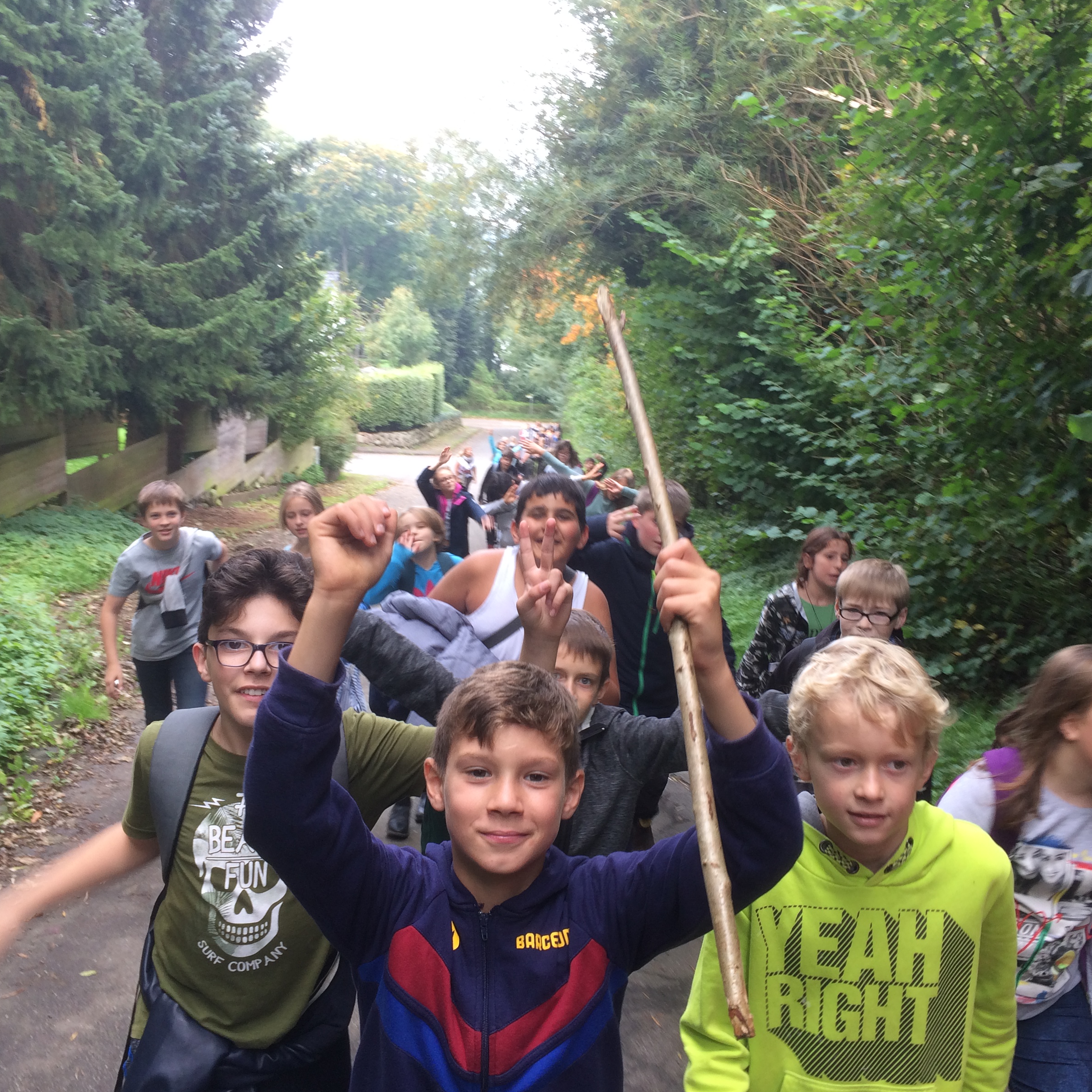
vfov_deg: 47.2
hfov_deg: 47.2
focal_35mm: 35
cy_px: 551
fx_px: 1249
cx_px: 535
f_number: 2.2
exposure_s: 1/50
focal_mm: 4.15
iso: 32
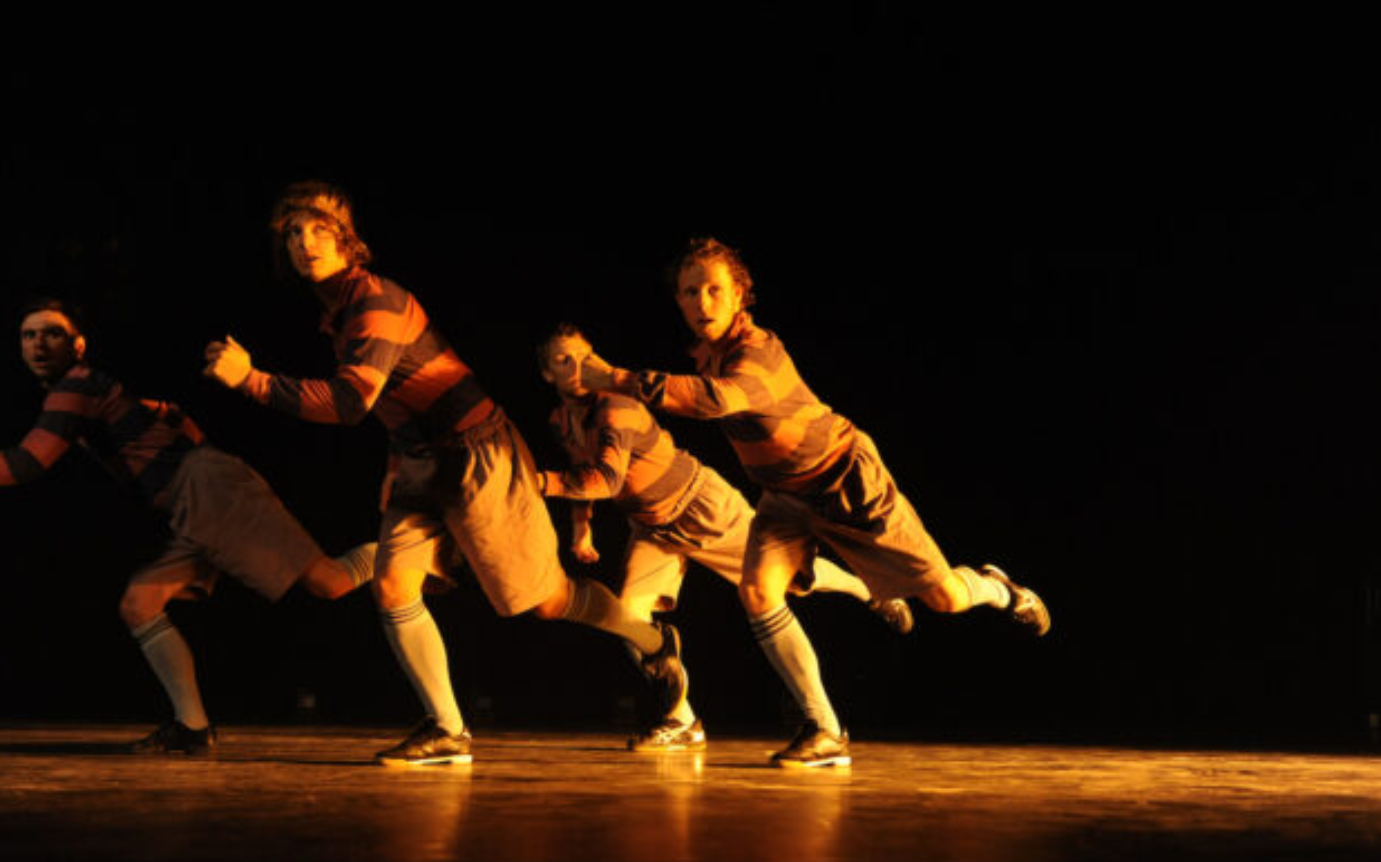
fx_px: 1430
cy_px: 518
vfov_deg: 33.5
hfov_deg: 51.5
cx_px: 655
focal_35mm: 38
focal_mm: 32
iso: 2500
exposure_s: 1/100
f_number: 3.2
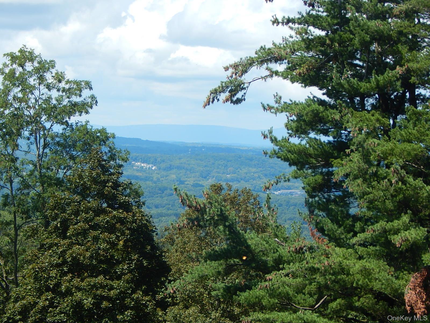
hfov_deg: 12.3
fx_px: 1988
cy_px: 162
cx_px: 215
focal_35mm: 160
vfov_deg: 9.3
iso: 125
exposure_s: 1/400
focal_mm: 28.7
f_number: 5.1
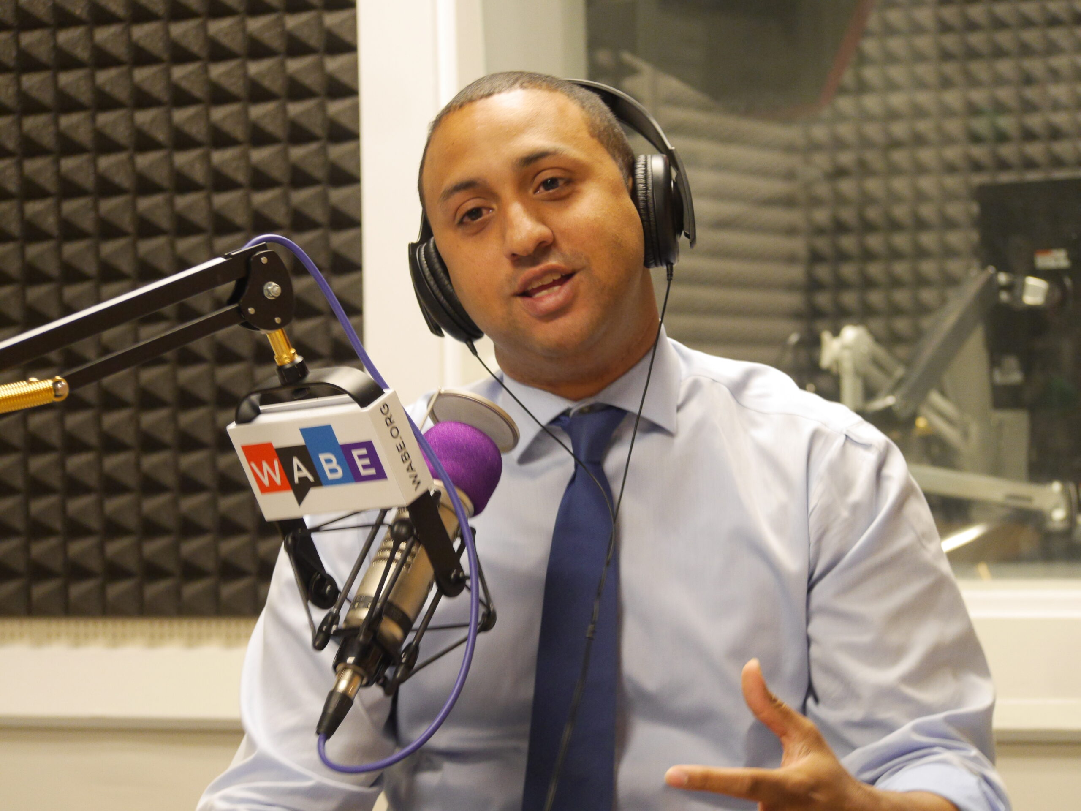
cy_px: 406
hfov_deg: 14.1
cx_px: 540
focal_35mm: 140
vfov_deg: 10.6
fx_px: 4372
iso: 1600
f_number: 4.6
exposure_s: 1/40
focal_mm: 70
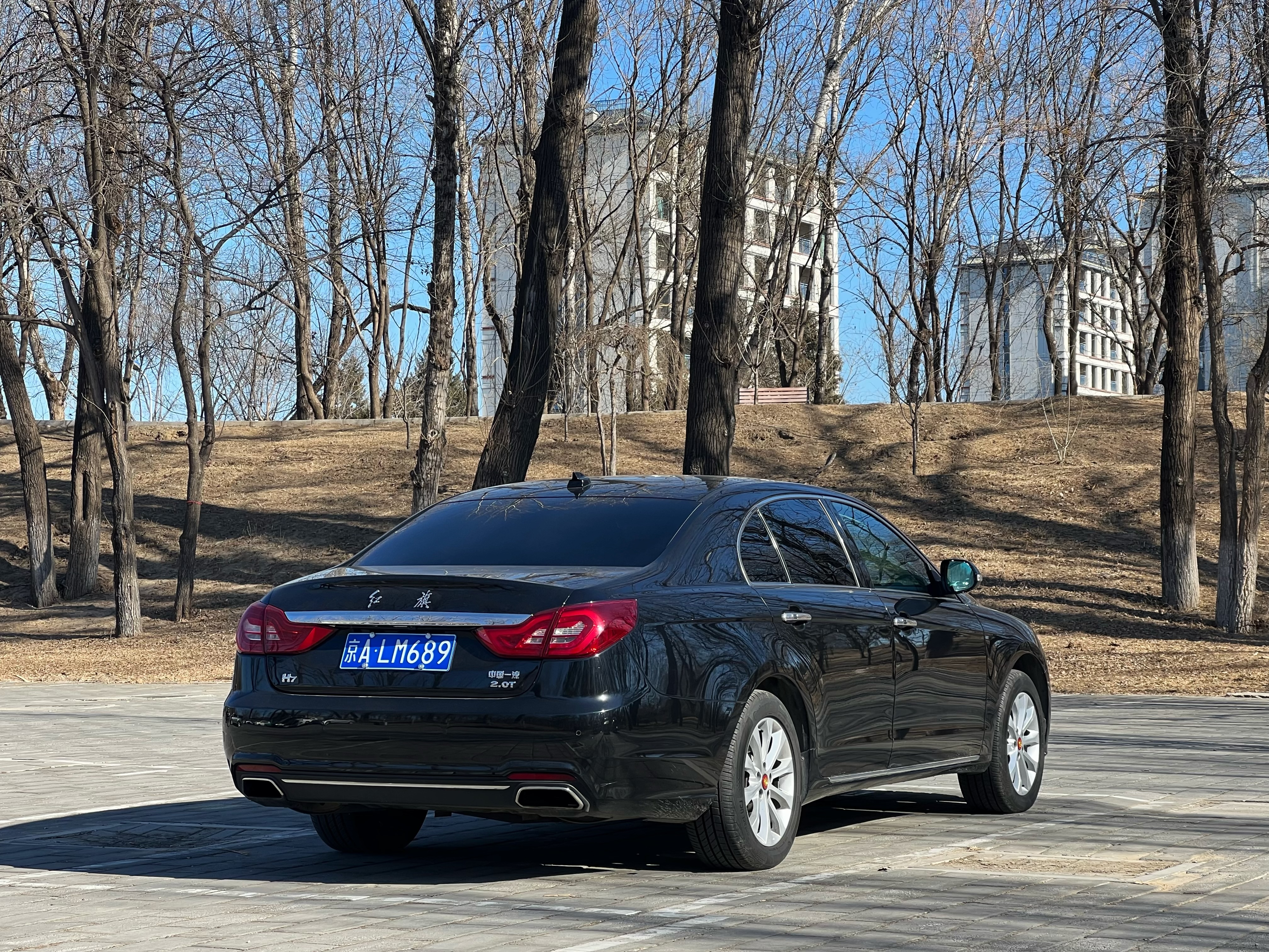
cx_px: 634
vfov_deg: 19.1
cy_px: 476
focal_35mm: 77
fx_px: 2823
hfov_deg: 25.3
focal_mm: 9
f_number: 2.8
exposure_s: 1/217
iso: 32
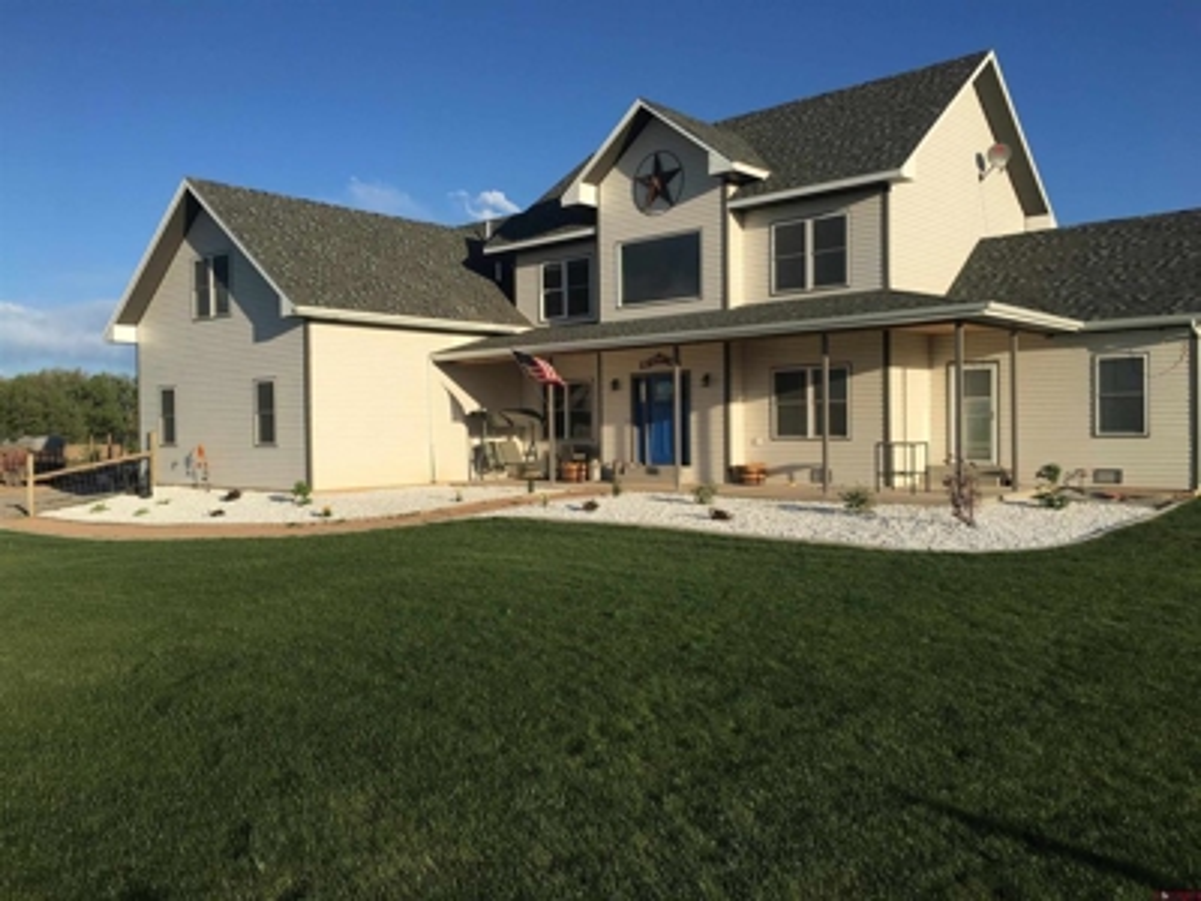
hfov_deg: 61.7
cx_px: 600
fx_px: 1006
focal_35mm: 29
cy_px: 450
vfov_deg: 48.2
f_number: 2.2
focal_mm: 4.15
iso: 25
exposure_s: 1/1637
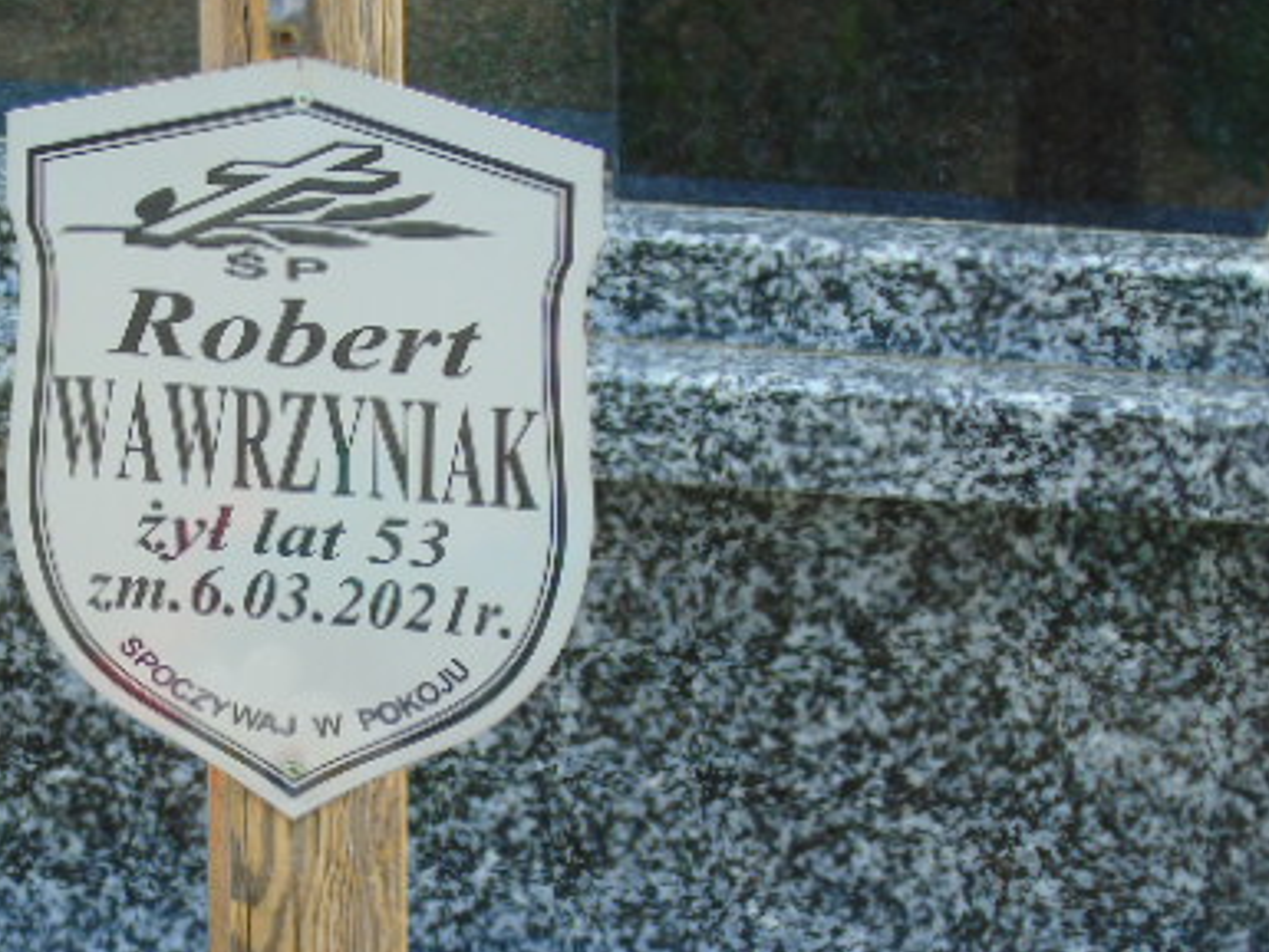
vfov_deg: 7.2
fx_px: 7554
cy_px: 665
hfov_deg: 9.6
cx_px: 244
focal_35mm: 206
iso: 80
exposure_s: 1/80
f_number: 4.6
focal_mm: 22
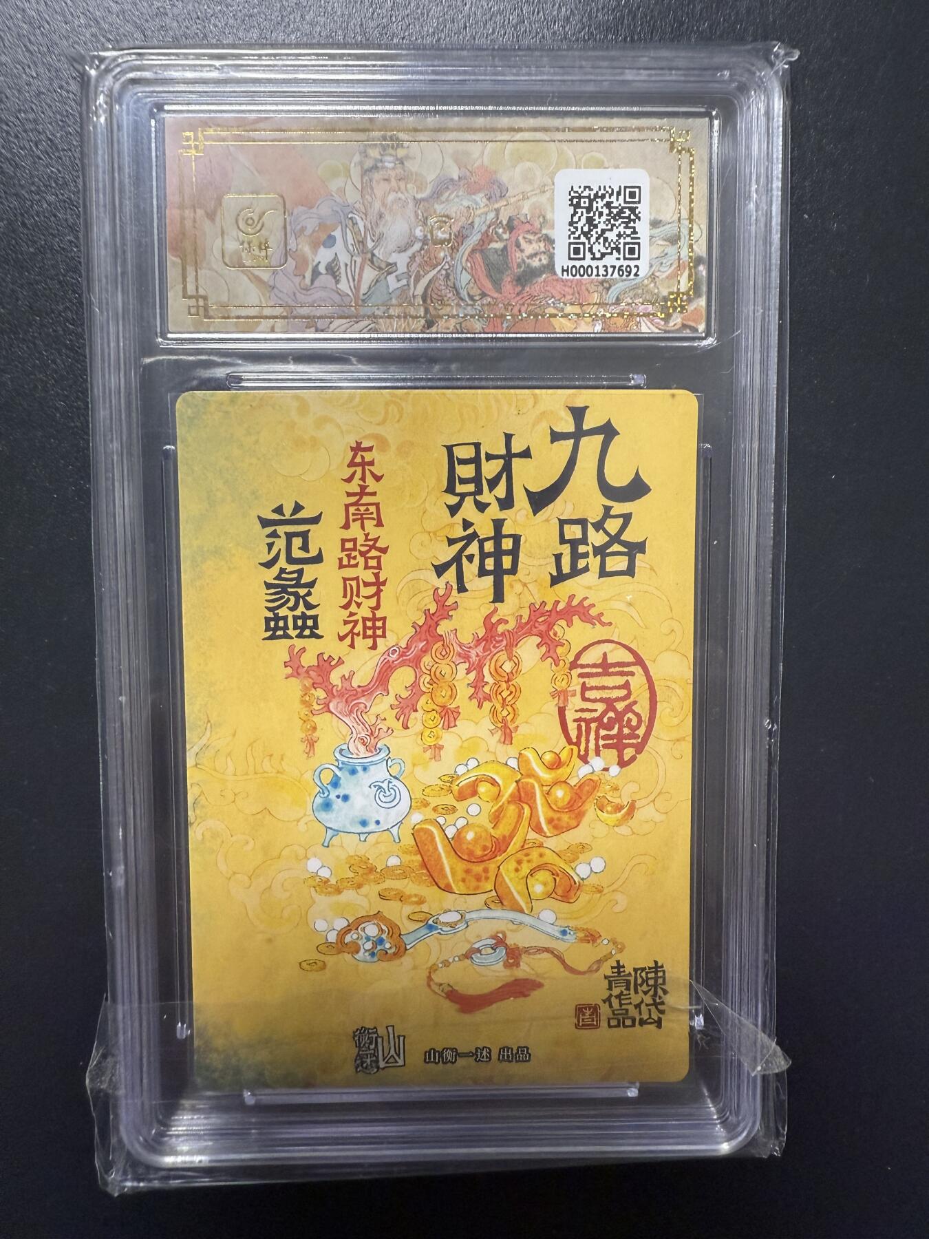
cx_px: 464
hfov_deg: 56.8
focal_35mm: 24
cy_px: 620
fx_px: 859
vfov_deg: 71.6
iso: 200
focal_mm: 2.22
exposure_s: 1/99
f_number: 2.2
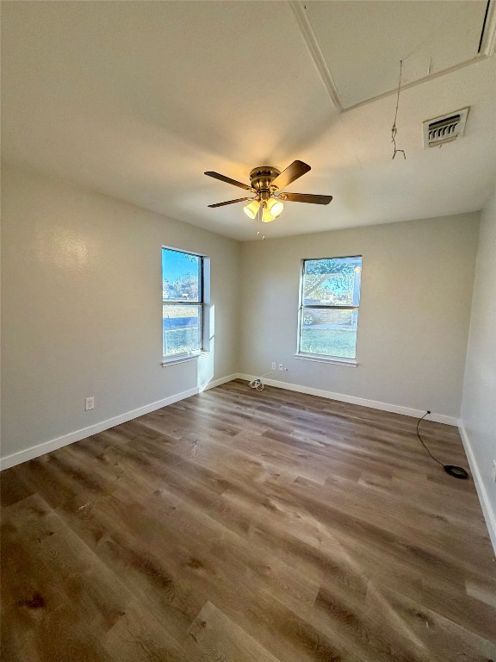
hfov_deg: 85.7
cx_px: 248
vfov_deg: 102.1
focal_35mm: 14
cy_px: 331
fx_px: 267
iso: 320
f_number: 2.2
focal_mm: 2.22
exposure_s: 1/120
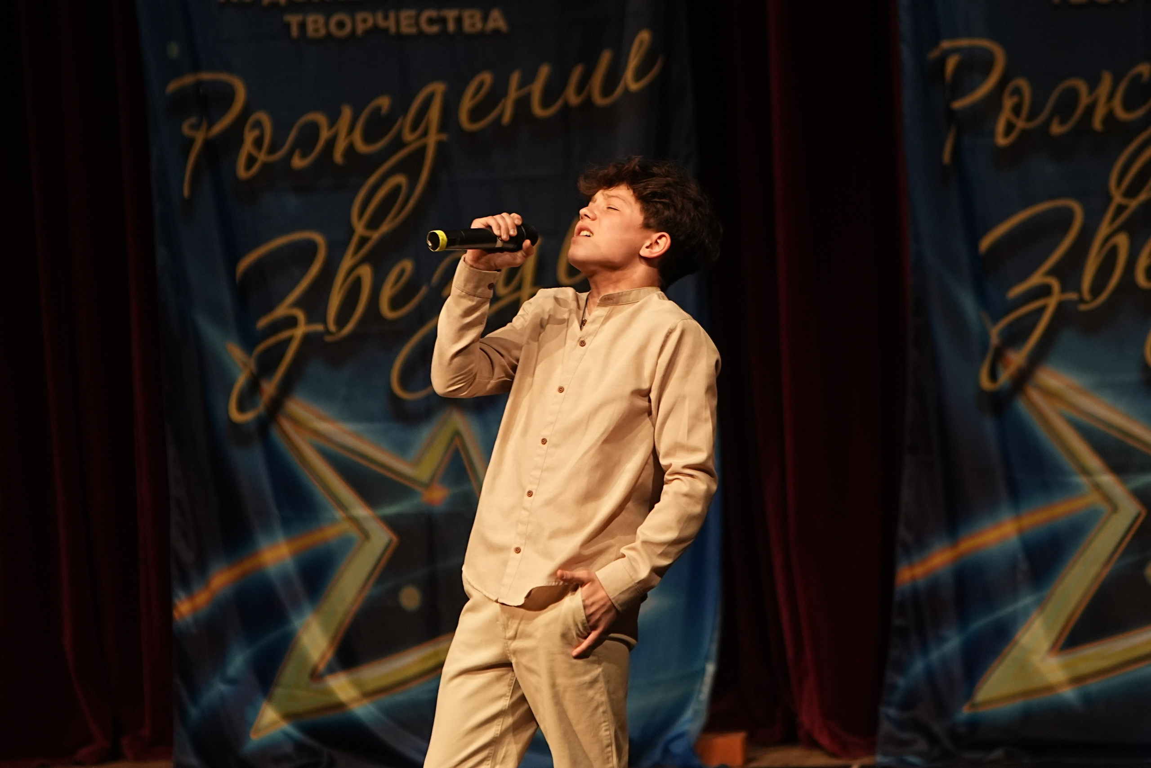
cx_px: 576
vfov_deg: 4.6
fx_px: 9591
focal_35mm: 300
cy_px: 384
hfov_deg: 6.9
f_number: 3.2
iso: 1600
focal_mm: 200
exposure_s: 1/400
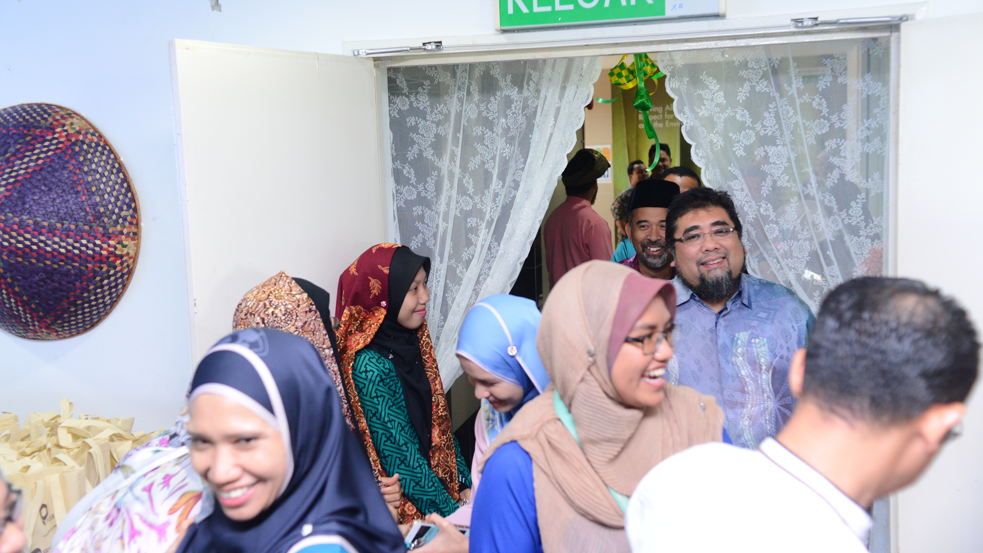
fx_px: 964
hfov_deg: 54.0
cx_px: 488
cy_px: 246
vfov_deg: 32.0
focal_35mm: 37
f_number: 3.2
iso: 2500
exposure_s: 1/125
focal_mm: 35
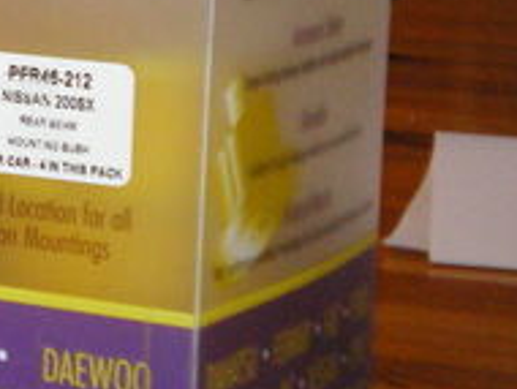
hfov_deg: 8.5
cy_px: 0
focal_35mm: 229
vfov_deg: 6.5
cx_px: -242
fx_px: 3425
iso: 400
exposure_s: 1/40
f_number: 4.4
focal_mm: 11.3
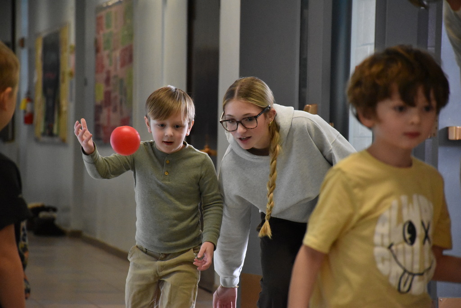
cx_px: 230
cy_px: 154
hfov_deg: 9.8
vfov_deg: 6.5
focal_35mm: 210
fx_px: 2689
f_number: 5.6
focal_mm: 140
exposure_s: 1/400
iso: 6400
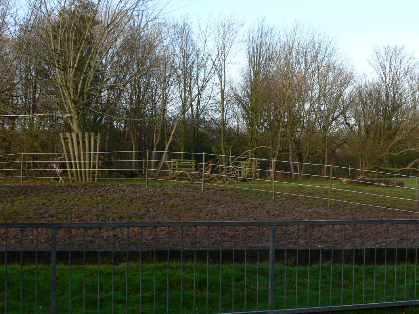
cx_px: 298
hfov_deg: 35.6
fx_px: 641
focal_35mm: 53
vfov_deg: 27.5
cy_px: 161
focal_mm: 7.4
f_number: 5.6
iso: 80
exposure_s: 1/100
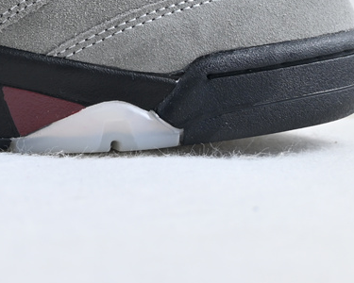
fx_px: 1297
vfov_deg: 12.2
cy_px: -65
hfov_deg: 14.9
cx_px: -87
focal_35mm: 124
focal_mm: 27.5
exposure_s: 1/30
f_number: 4.5
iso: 100
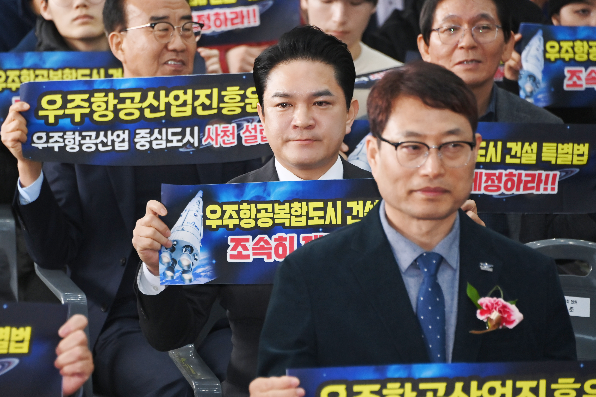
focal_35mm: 300
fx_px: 4966
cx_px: 298
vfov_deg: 4.6
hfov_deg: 6.9
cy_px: 198
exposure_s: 1/250
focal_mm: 300
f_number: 6.3
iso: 2500
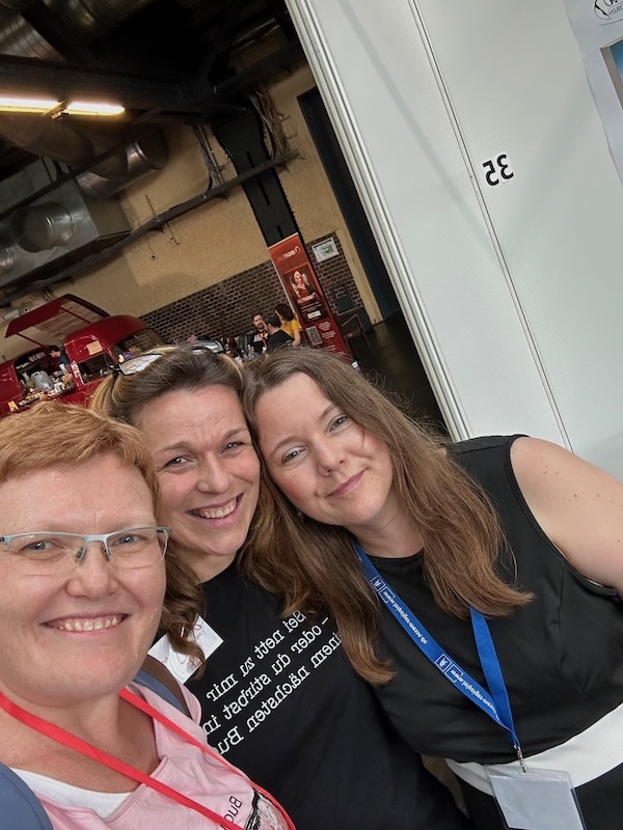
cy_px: 415
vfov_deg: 60.0
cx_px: 312
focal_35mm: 30
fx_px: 720
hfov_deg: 46.8
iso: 100
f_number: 1.9
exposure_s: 1/50
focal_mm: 2.69
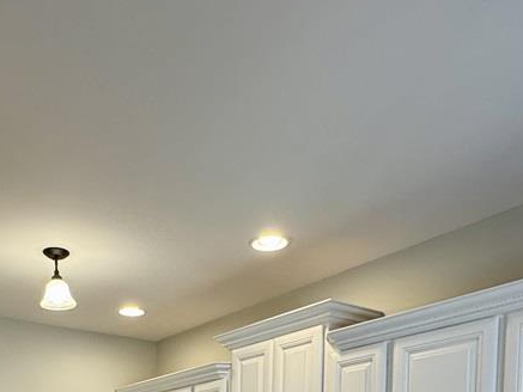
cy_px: 526
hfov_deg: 44.8
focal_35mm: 41
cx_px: 157
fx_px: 620
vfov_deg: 28.2
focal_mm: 2.22
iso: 250
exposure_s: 1/120
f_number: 2.2
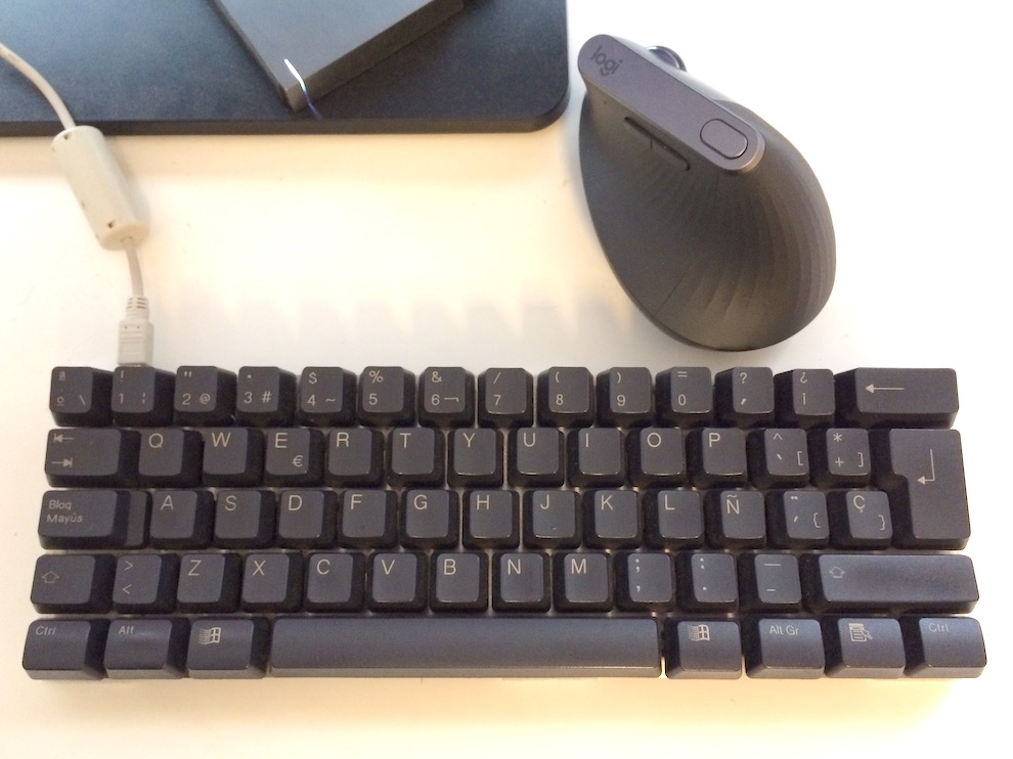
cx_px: 499
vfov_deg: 46.8
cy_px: 387
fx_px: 878
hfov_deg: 60.0
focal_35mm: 30
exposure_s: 1/20
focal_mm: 4.15
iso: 320
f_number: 2.2
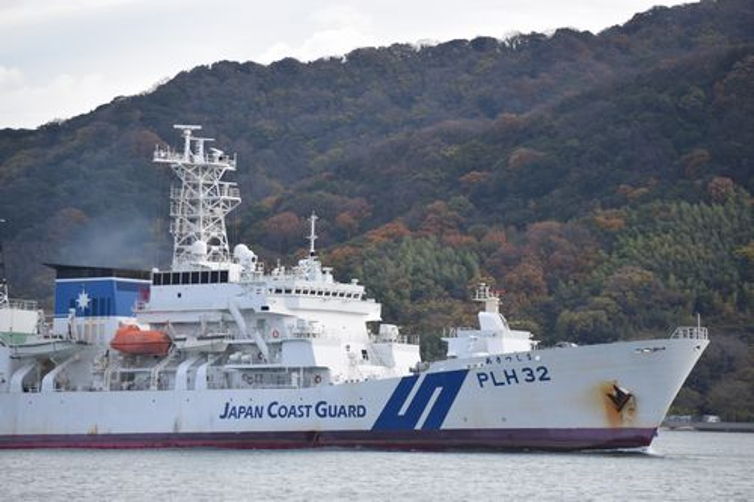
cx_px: 377
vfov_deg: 7.6
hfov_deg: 11.4
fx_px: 3769
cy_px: 251
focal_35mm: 180
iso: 320
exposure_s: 1/500
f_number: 5.6
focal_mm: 120
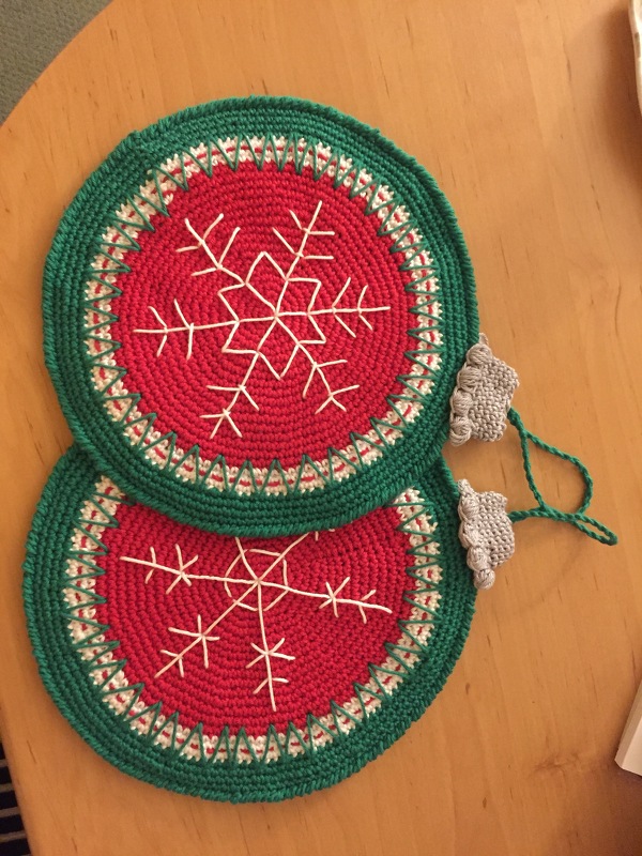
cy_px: 428
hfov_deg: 48.2
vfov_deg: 61.7
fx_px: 717
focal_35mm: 29
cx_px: 321
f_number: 2.2
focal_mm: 4.15
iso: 500
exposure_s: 1/17
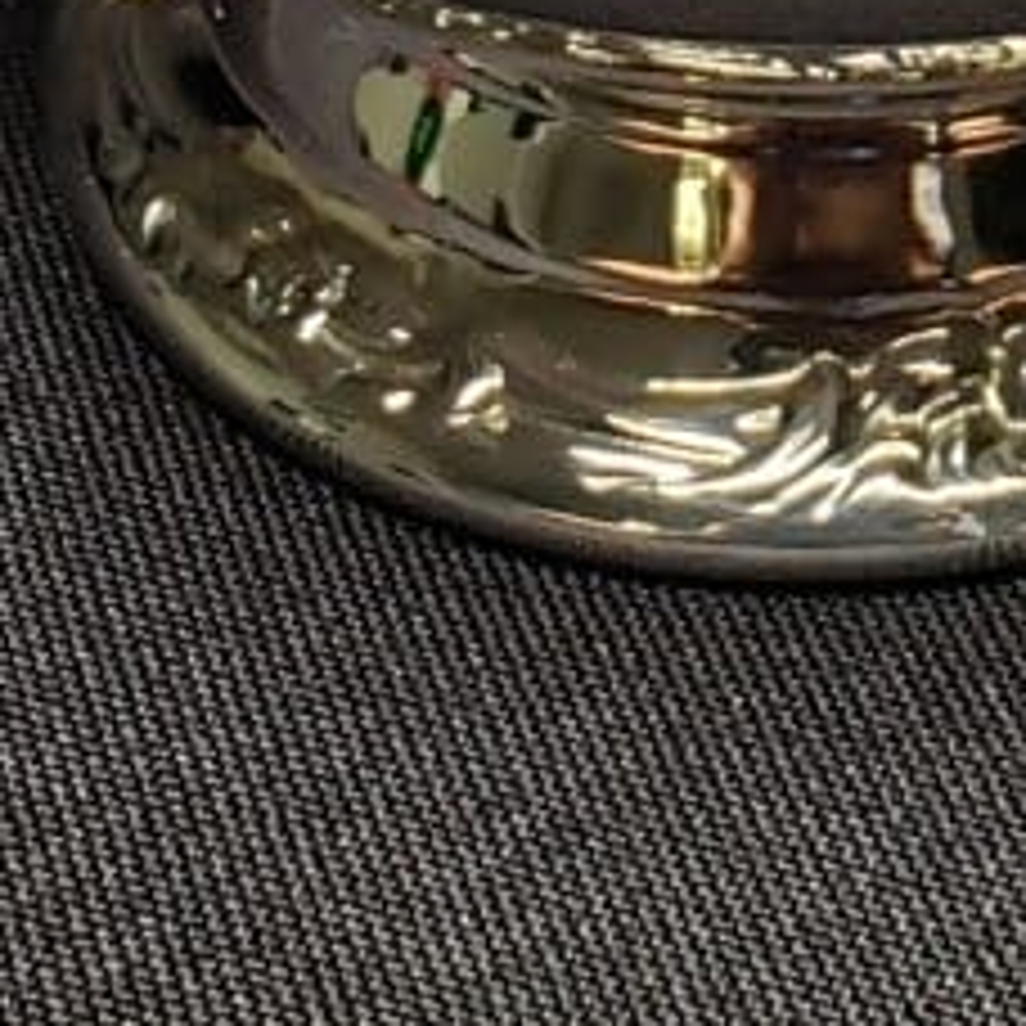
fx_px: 5198
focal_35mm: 155
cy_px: -855
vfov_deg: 10.6
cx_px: 900
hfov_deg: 11.2
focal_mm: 4.3
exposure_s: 1/39
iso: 250
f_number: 2.4
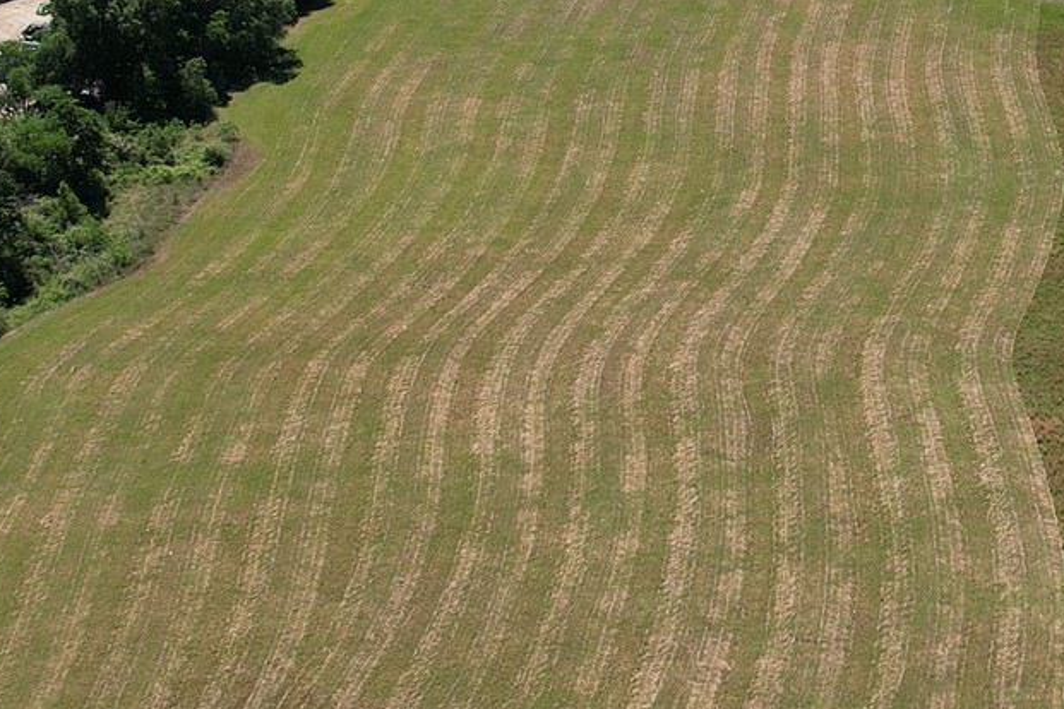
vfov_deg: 17.5
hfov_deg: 24.6
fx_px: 2276
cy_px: 113
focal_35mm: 77
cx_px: 1150
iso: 130
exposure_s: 1/2500
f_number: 2.8
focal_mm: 8.38
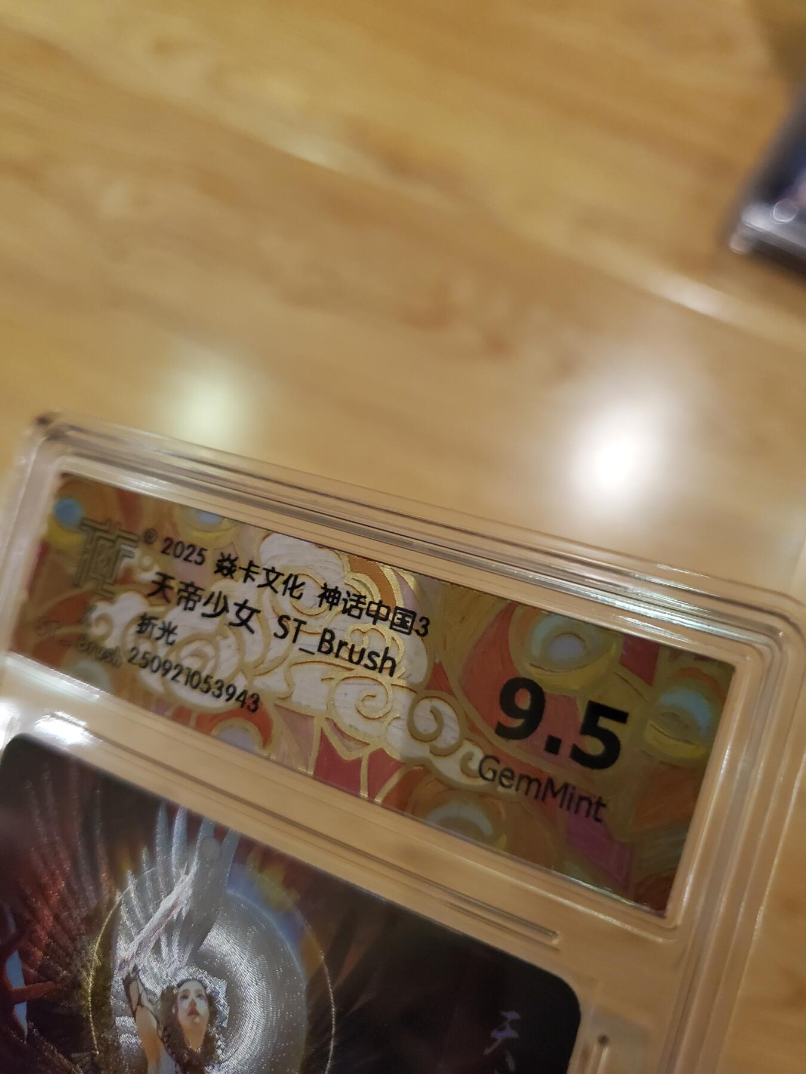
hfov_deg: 53.1
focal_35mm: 26
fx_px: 807
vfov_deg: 67.3
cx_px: 403
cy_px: 537
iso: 500
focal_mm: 4.3
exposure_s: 1/33
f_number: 1.5
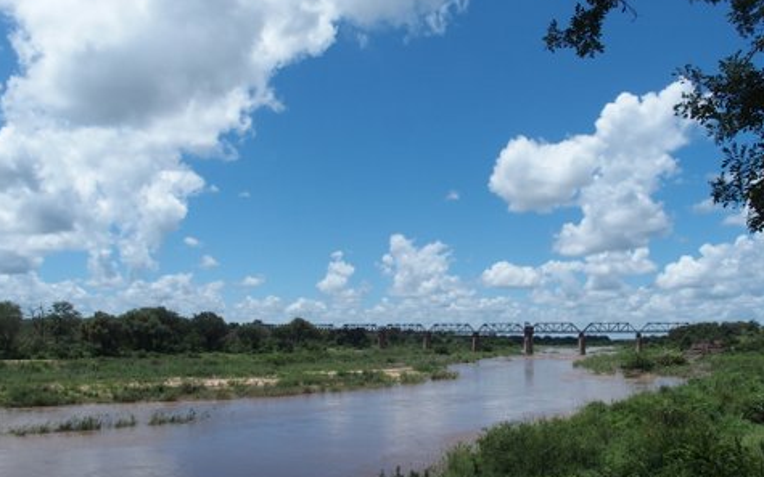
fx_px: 625
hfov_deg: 62.9
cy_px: 263
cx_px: 380
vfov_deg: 41.8
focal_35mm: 30
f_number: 5.6
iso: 100
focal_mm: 6
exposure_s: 1/800
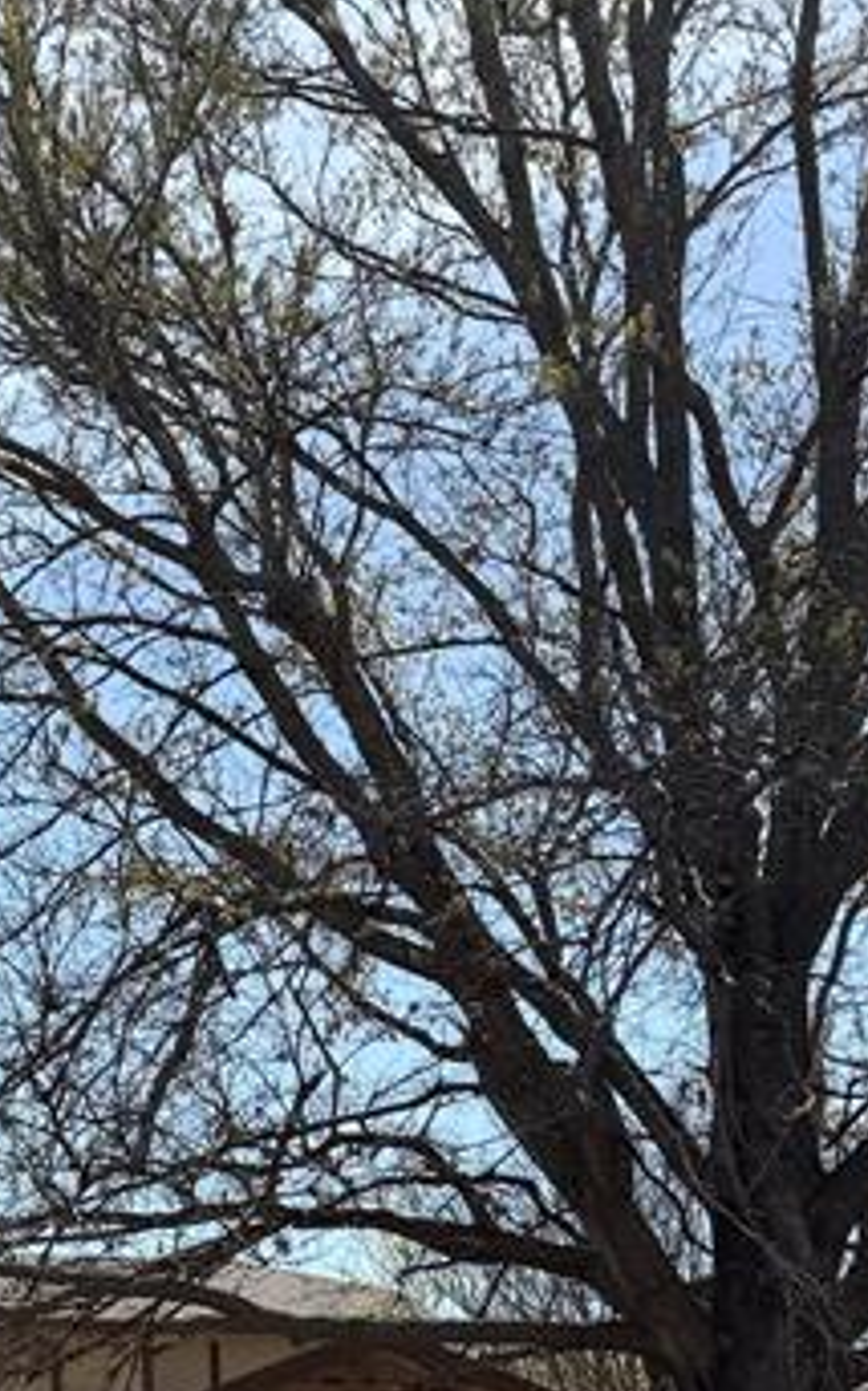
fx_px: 2880
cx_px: -580
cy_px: 1338
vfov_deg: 26.0
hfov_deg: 15.3
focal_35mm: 76
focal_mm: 6.76
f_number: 1.78
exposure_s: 1/3953
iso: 80
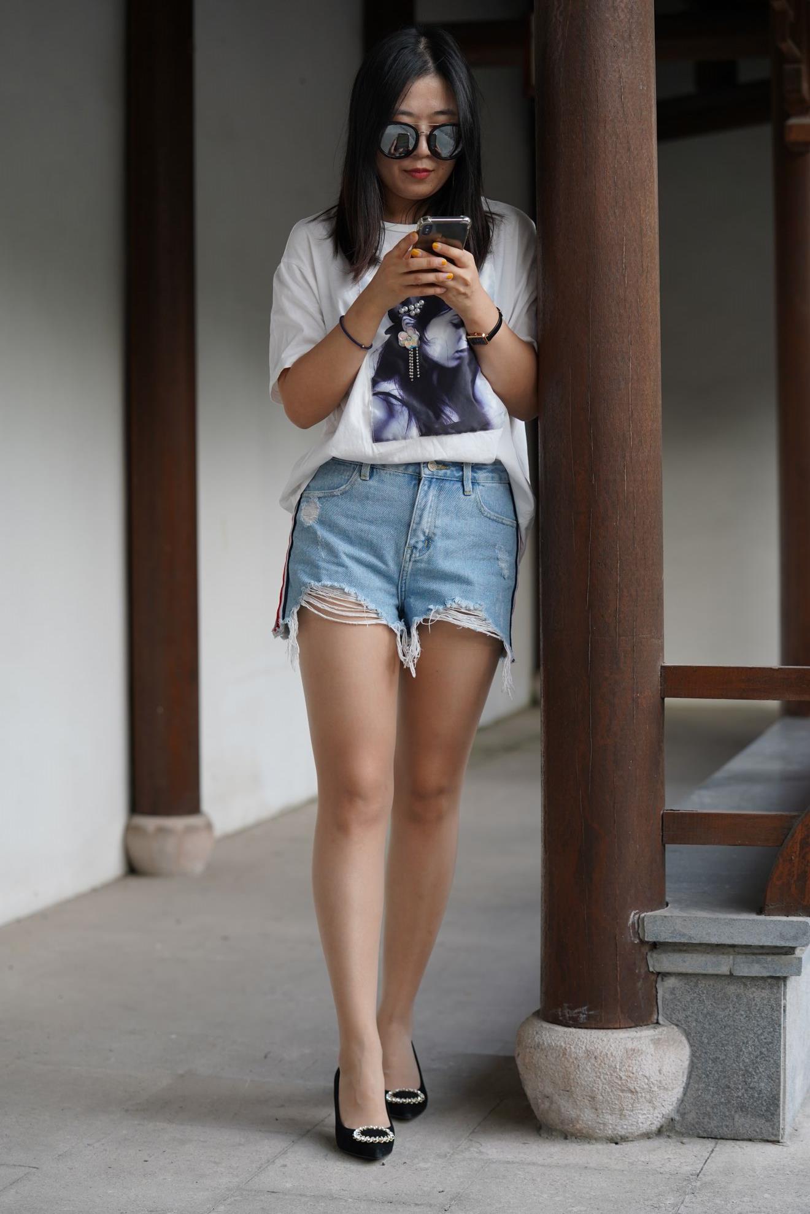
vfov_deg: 28.8
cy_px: 607
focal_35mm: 70
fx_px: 2362
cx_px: 405
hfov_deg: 19.5
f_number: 3.5
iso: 400
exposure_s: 1/400
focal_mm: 70
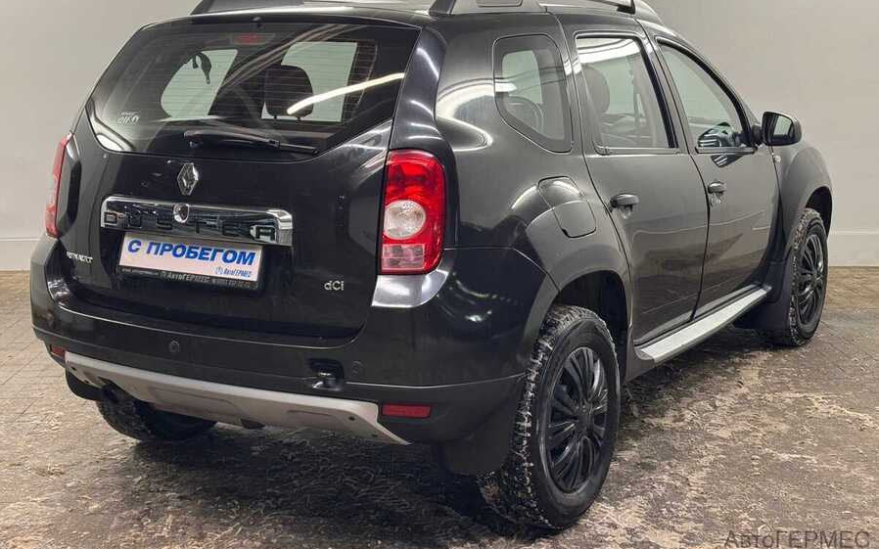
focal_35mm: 51
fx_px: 1222
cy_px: 229
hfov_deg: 39.6
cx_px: 440
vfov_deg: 25.3
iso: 80
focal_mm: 6.76
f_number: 1.78
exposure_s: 1/50
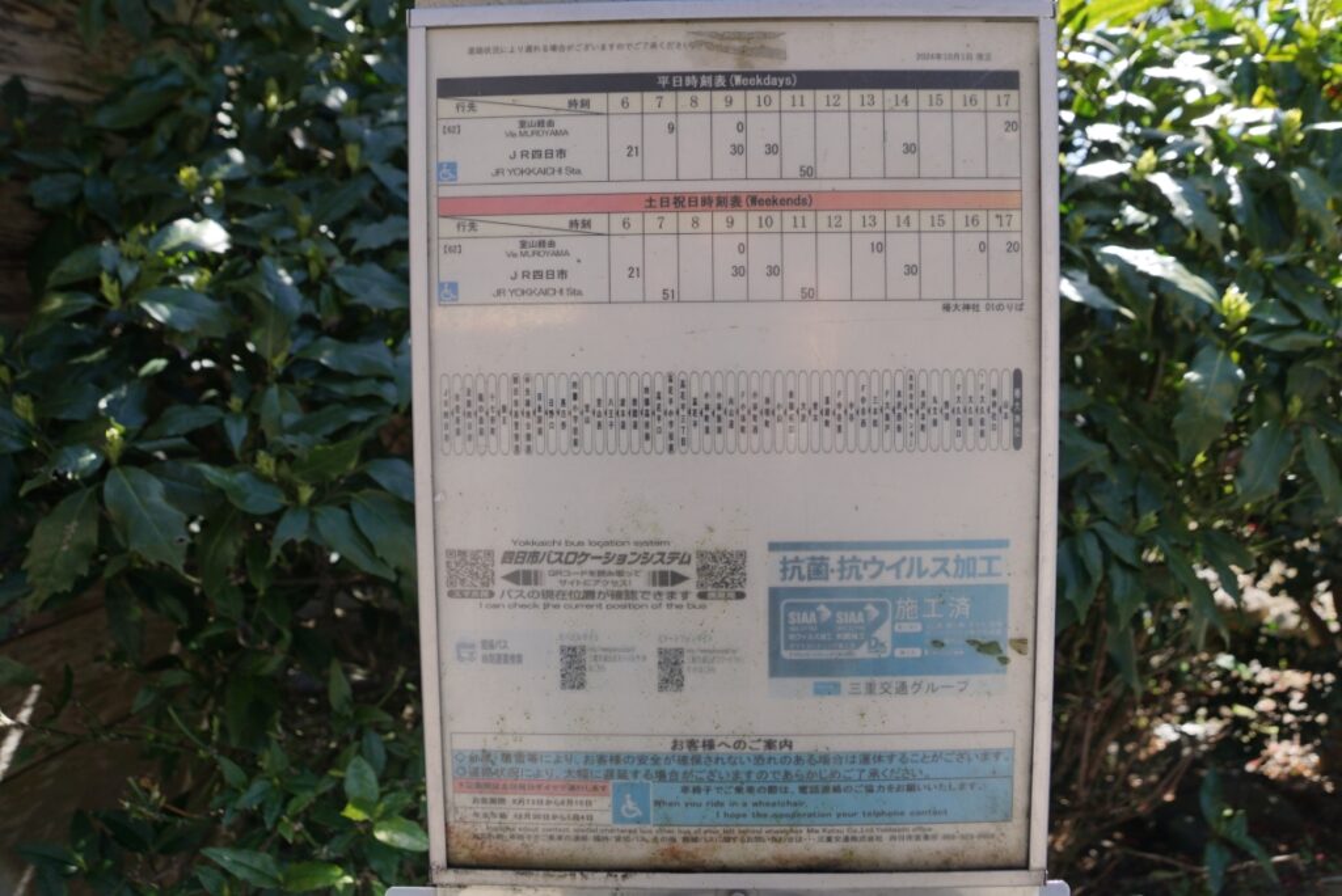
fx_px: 1119
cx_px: 671
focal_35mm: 30
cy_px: 448
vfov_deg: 43.7
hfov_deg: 61.9
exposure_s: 1/125
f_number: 5.6
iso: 100
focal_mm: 20
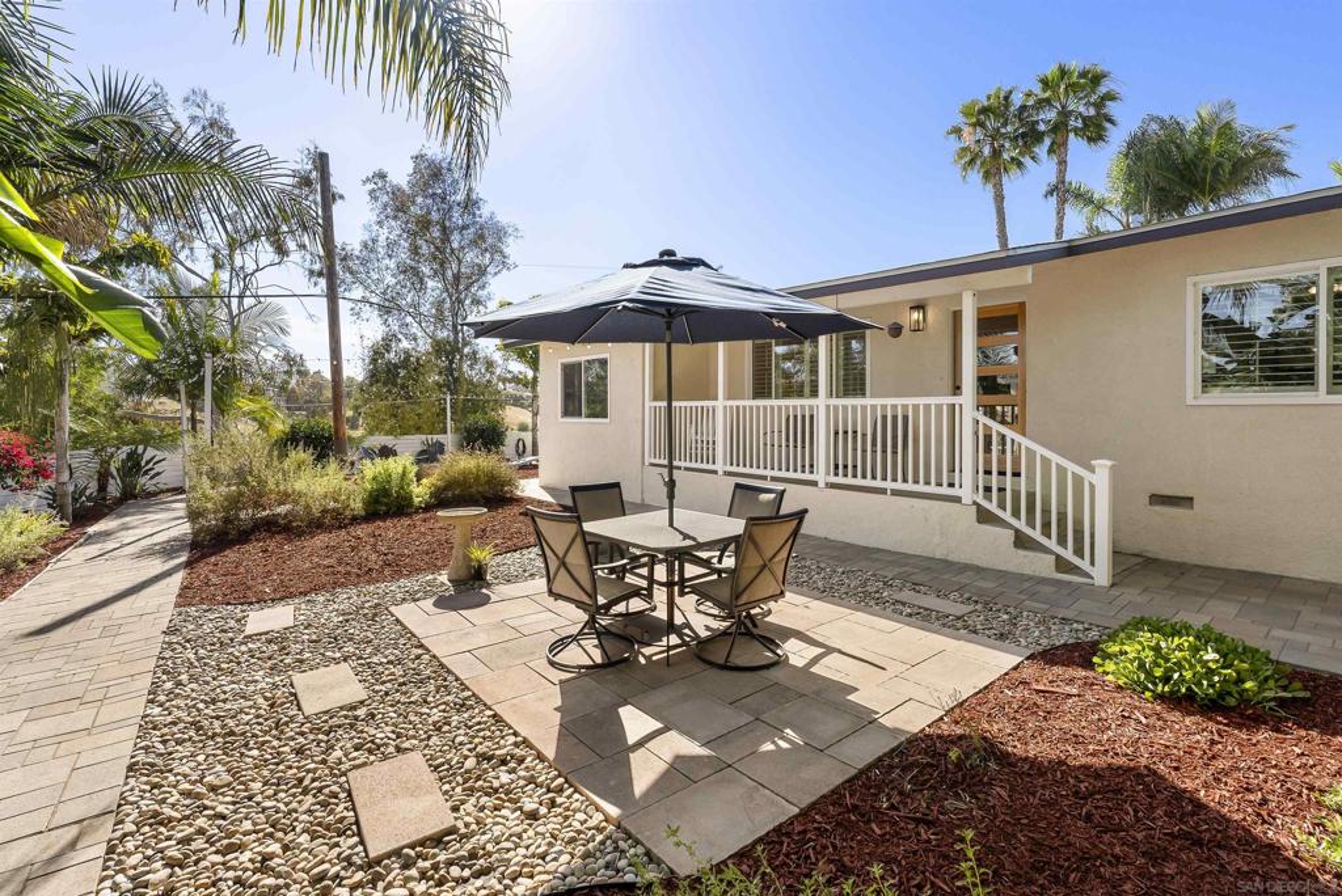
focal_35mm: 16
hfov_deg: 96.7
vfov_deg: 73.8
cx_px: 671
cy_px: 448
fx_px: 597
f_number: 8
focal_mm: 16
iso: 500
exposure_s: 1/2000
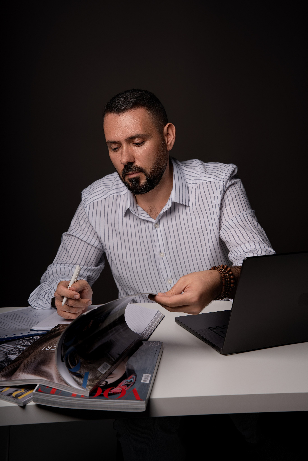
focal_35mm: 56
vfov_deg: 35.7
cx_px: 154
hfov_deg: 24.2
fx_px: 717
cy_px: 230
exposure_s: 1/160
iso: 160
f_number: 7.1
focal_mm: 55.9
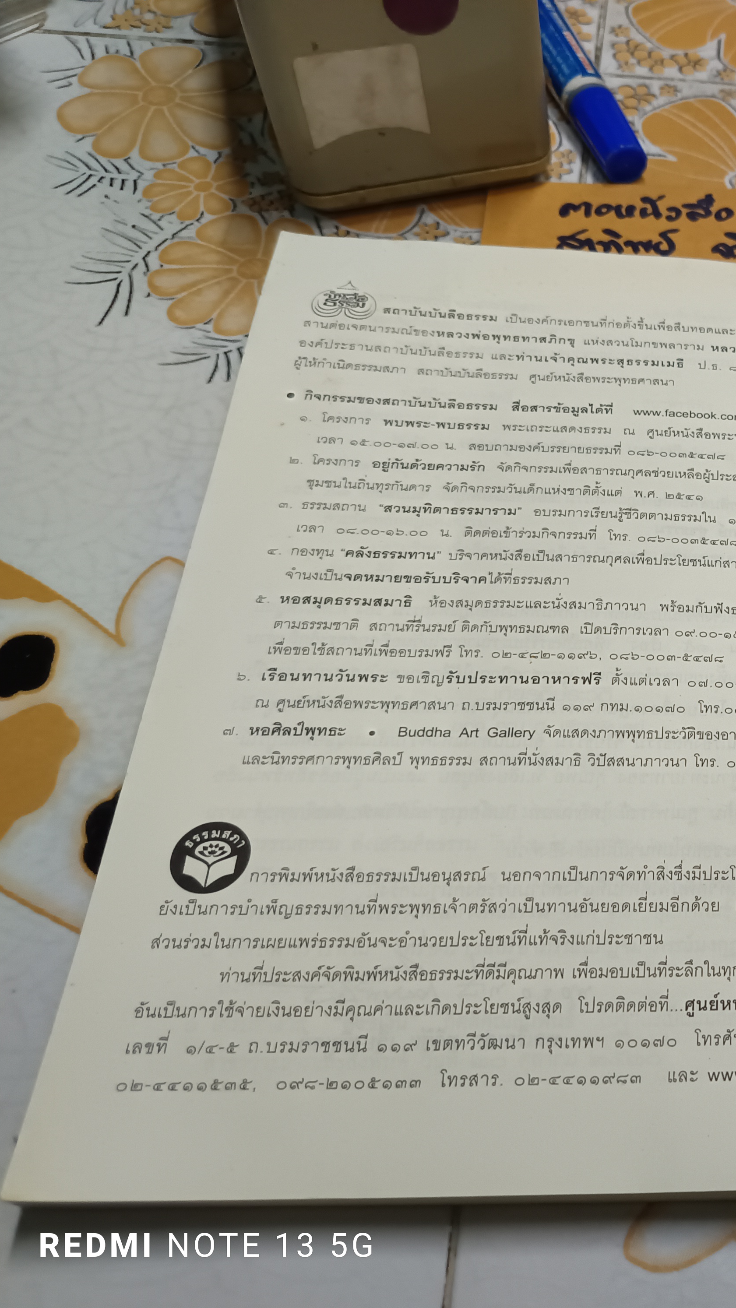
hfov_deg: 29.5
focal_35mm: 35
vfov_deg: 56.6
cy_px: 656
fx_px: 1214
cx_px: 856
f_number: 1.7
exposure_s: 1/50
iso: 1102
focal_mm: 5.31
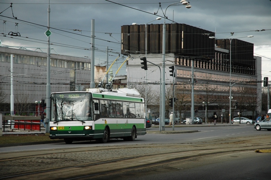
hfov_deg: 19.5
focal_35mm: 105
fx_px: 790
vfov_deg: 13.0
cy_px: 90
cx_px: 136
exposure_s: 1/320
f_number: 5
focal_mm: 70
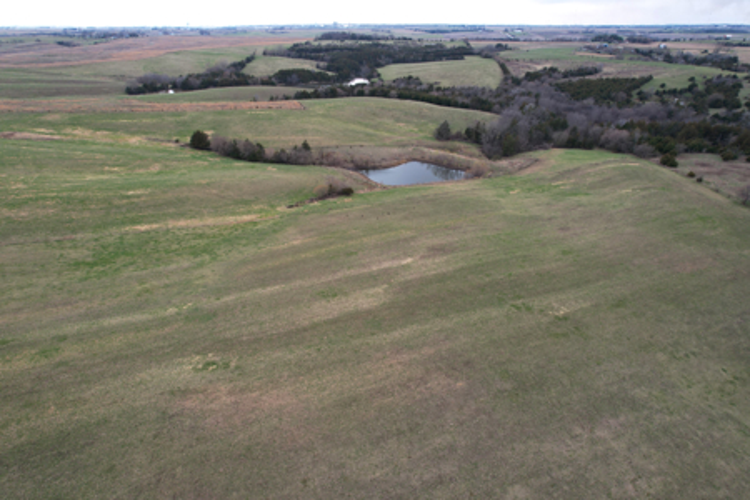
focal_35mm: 22
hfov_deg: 78.6
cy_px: 250
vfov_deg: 57.2
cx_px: 375
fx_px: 458
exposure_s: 1/350
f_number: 2.8
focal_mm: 8.38
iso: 100
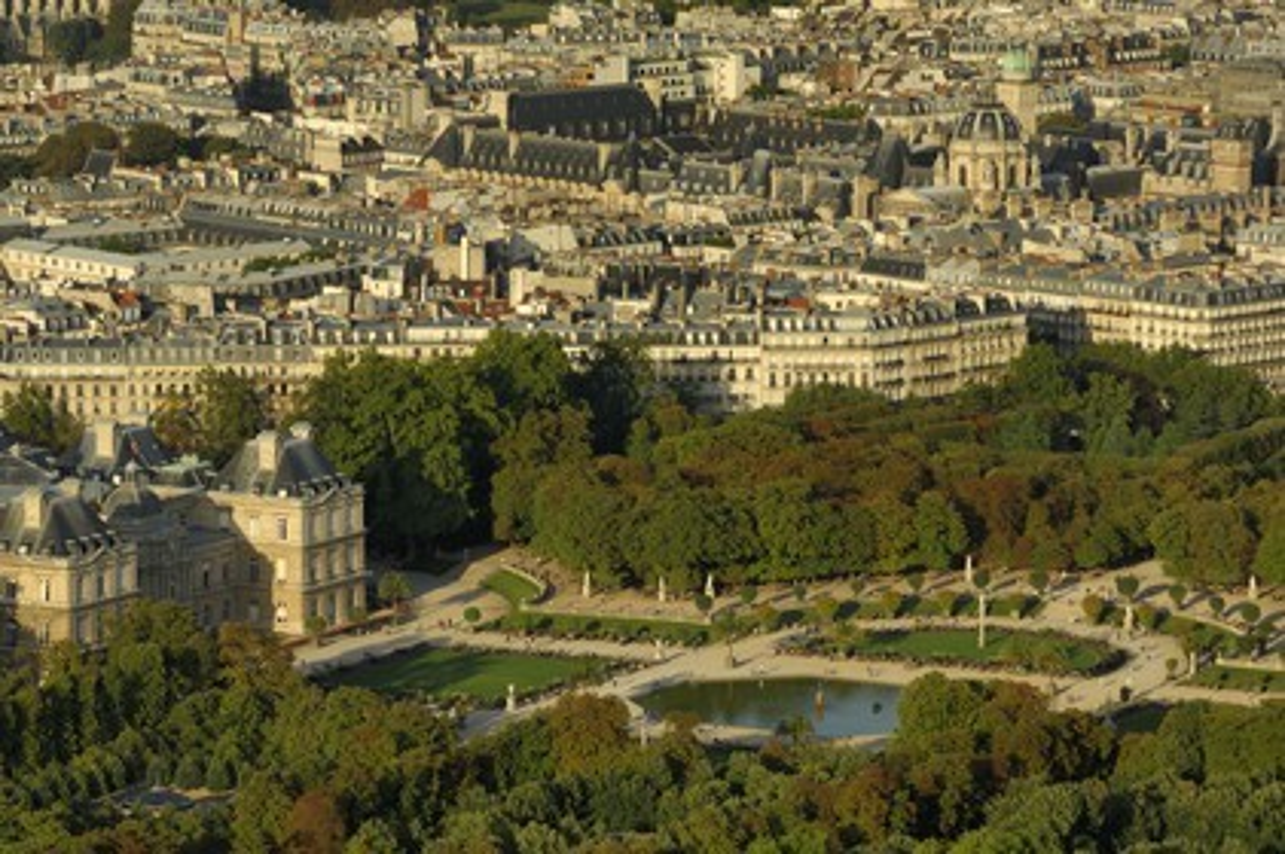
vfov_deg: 6.5
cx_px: 642
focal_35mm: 210
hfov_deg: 9.8
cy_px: 427
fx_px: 7490
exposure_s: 1/500
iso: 100
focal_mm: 140
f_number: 4.8
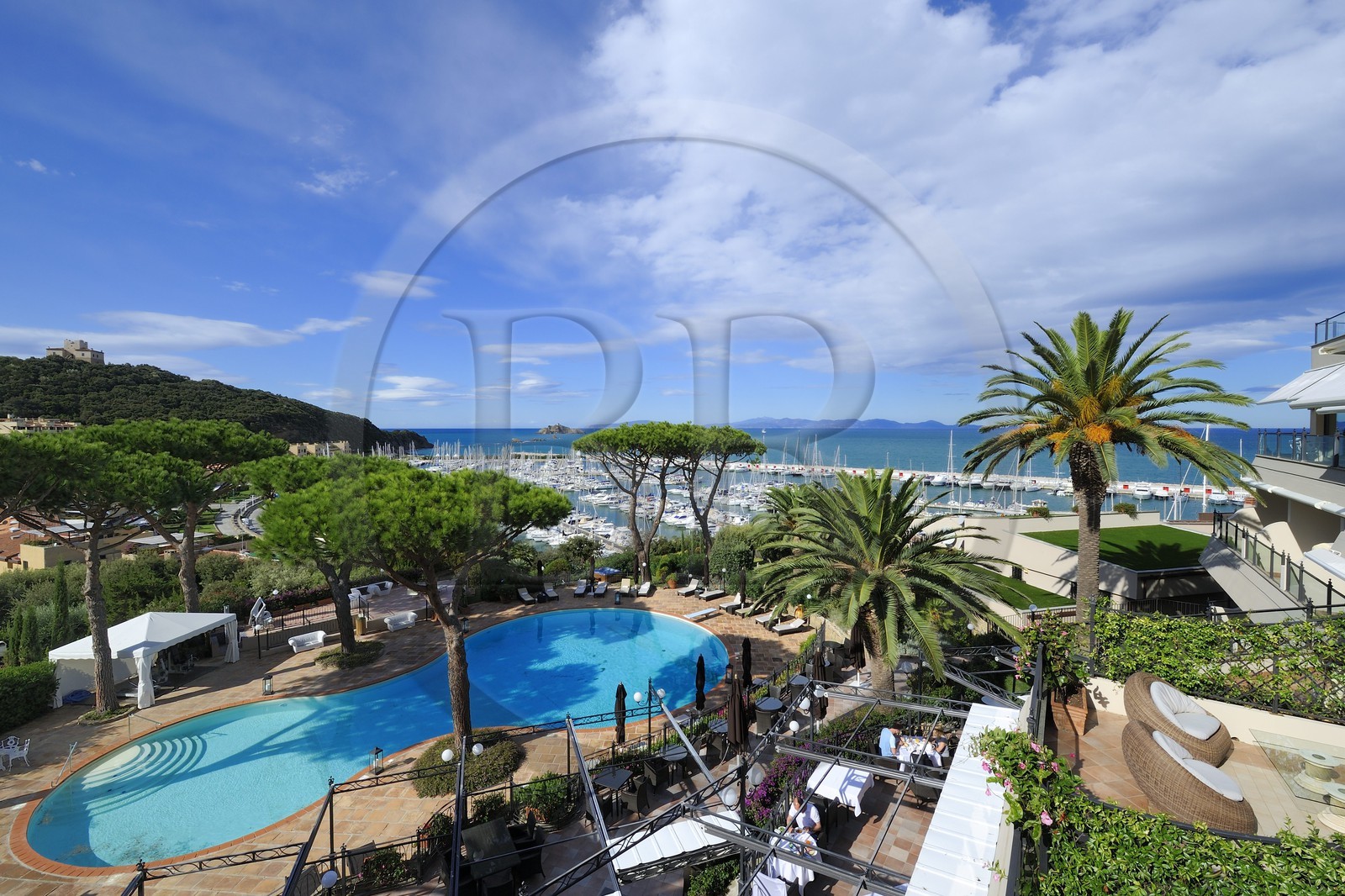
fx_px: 523
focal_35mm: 14
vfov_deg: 81.2
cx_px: 672
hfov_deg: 104.3
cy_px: 448
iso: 200
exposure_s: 1/200
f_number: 14
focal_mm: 14
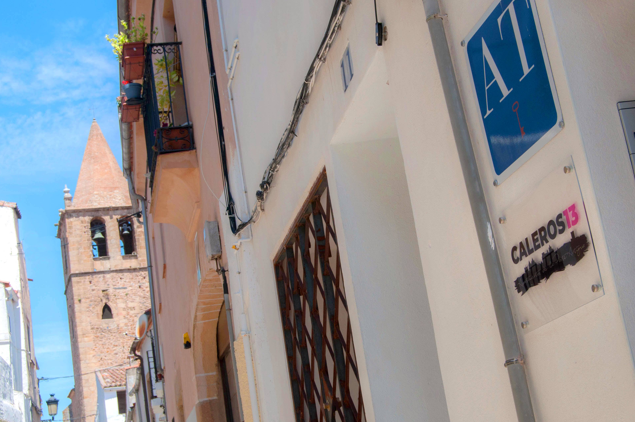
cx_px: 336
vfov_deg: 23.7
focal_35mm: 57
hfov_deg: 35.1
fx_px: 1004
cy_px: 204
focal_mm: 34
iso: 500
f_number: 8
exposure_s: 1/500
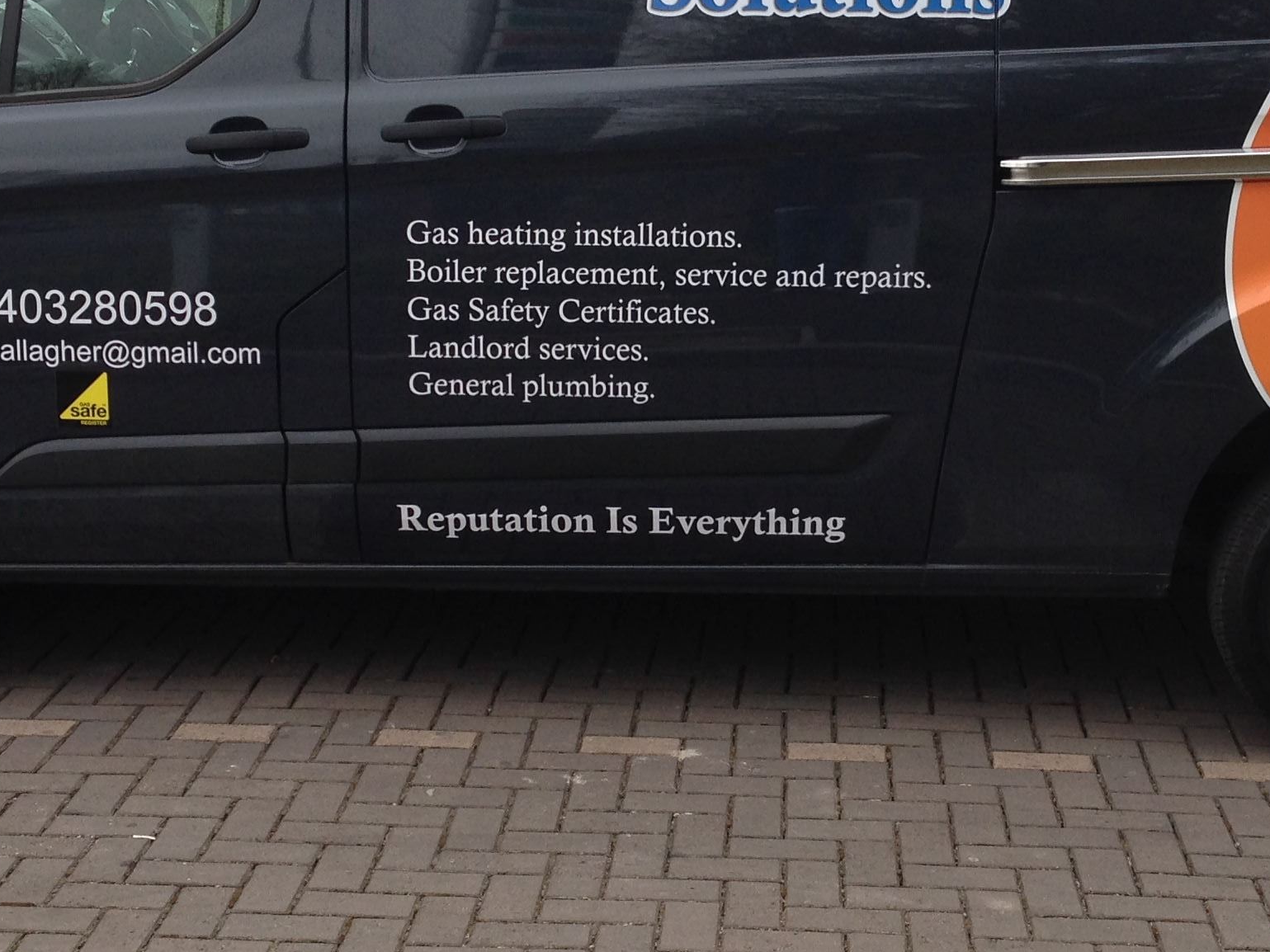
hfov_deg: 27.8
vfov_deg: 20.9
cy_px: 327
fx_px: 2568
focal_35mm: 70
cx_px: 674
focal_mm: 4.12
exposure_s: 1/238
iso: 50
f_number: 2.4
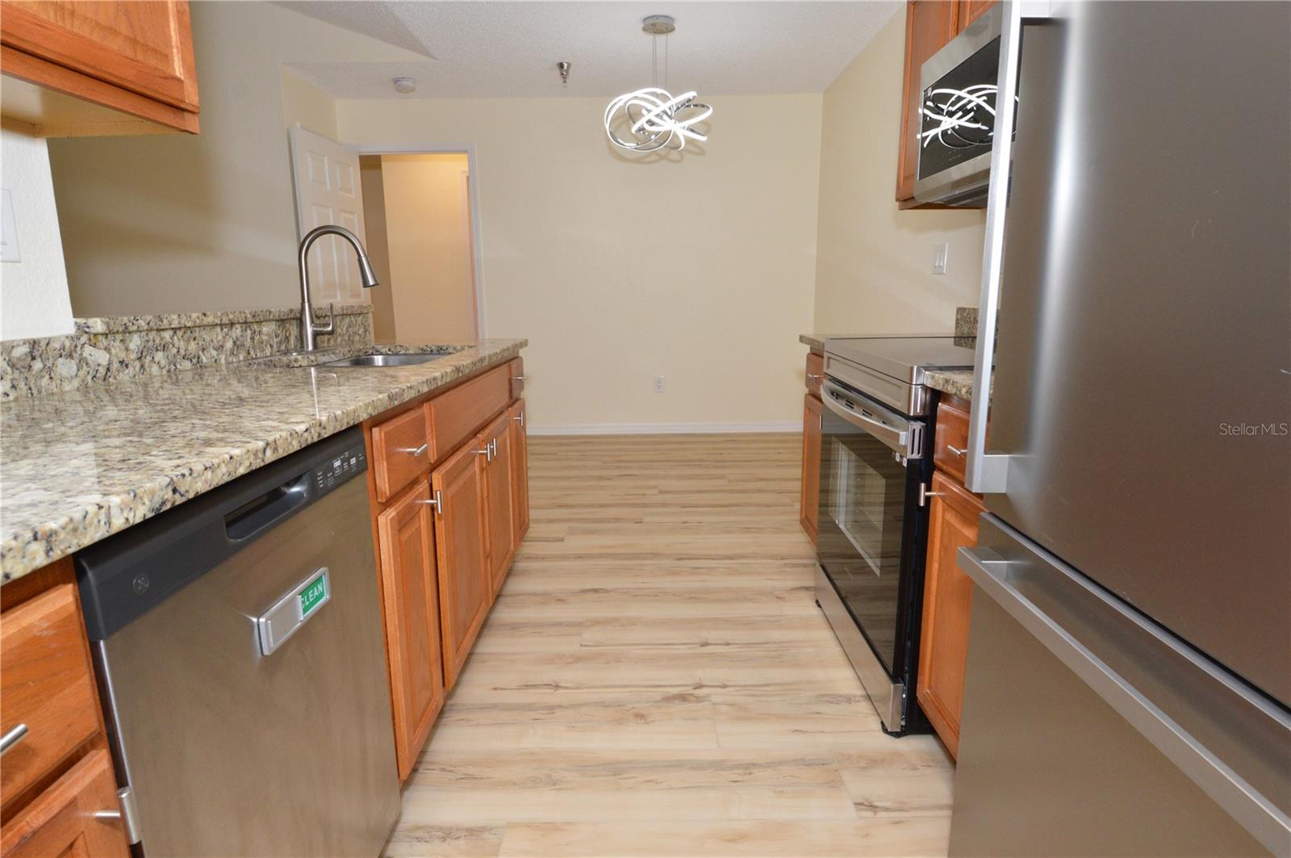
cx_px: 646
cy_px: 429
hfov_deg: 90.1
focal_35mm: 18
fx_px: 645
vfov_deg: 67.3
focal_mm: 12
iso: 800
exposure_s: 1/80
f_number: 9
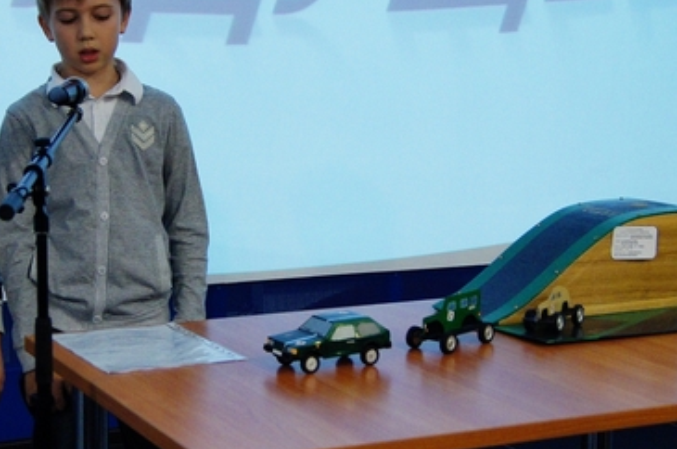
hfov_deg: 25.6
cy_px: 216
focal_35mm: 79
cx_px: 239
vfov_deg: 17.2
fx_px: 1483
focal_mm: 30
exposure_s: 1/60
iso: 1600
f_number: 4.5
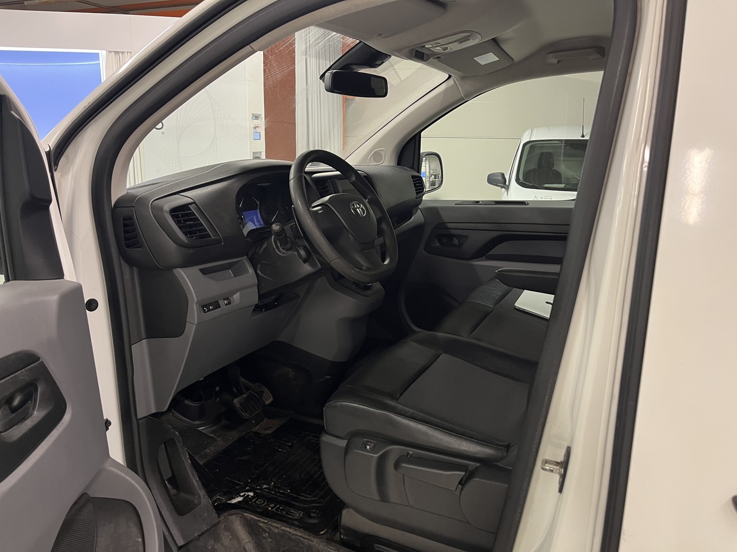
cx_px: 368
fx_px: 554
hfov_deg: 67.3
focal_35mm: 26
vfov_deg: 53.1
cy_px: 276
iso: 160
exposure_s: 1/50
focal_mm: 5.1
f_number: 1.6
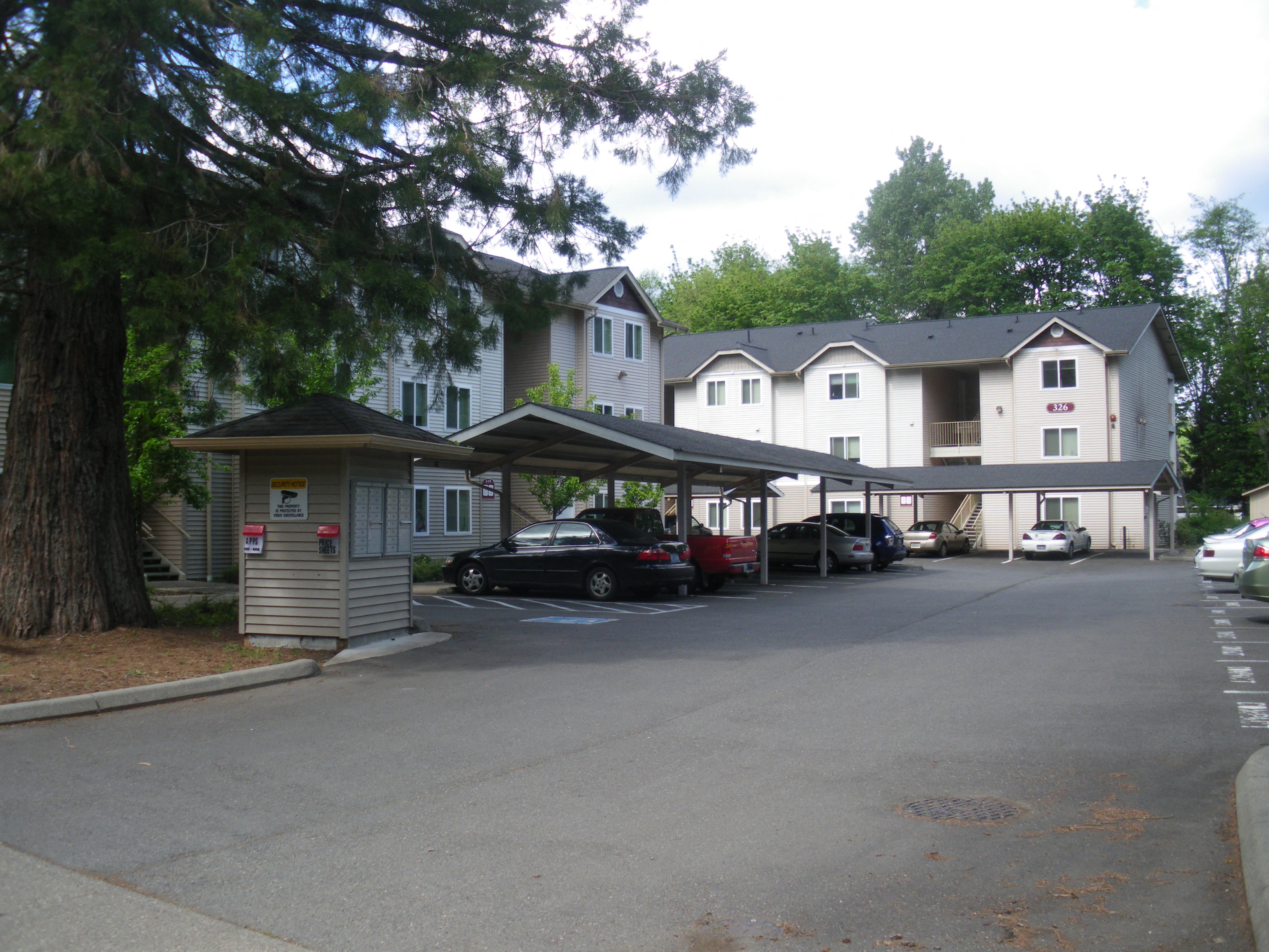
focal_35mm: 36
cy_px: 476
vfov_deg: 39.7
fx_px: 1320
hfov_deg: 51.4
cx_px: 634
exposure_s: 1/200
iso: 64
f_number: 3.5
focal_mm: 6.3
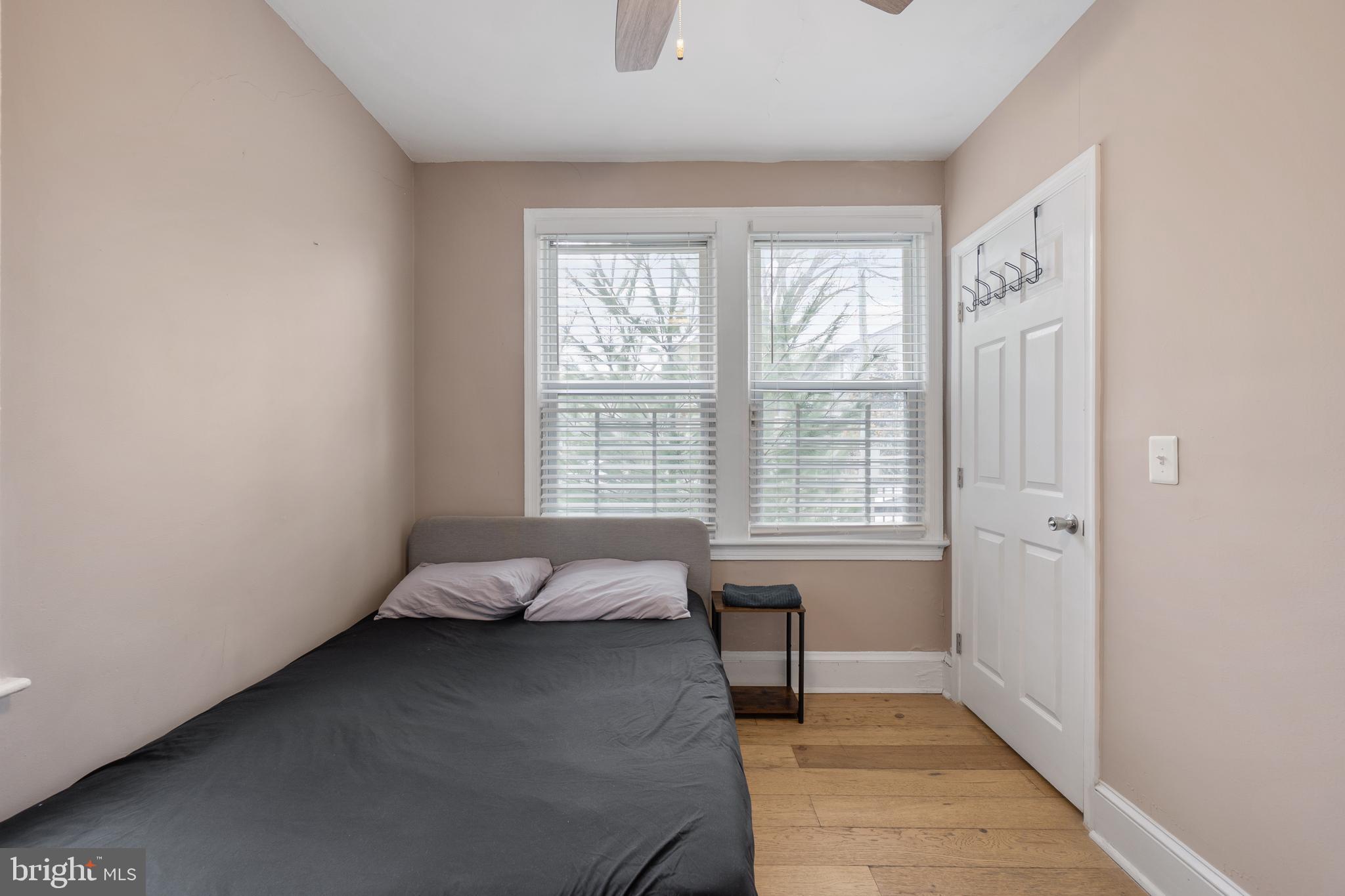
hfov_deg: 100.4
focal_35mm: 15
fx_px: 560
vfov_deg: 77.3
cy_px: 448
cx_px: 672
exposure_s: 1/1.67
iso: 100
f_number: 9
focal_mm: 10
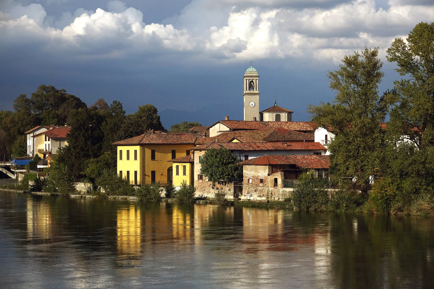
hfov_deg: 23.1
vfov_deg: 15.5
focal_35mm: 88
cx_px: 217
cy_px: 144
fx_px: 1061
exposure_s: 1/12800
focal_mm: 32.39
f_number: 3.5
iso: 400
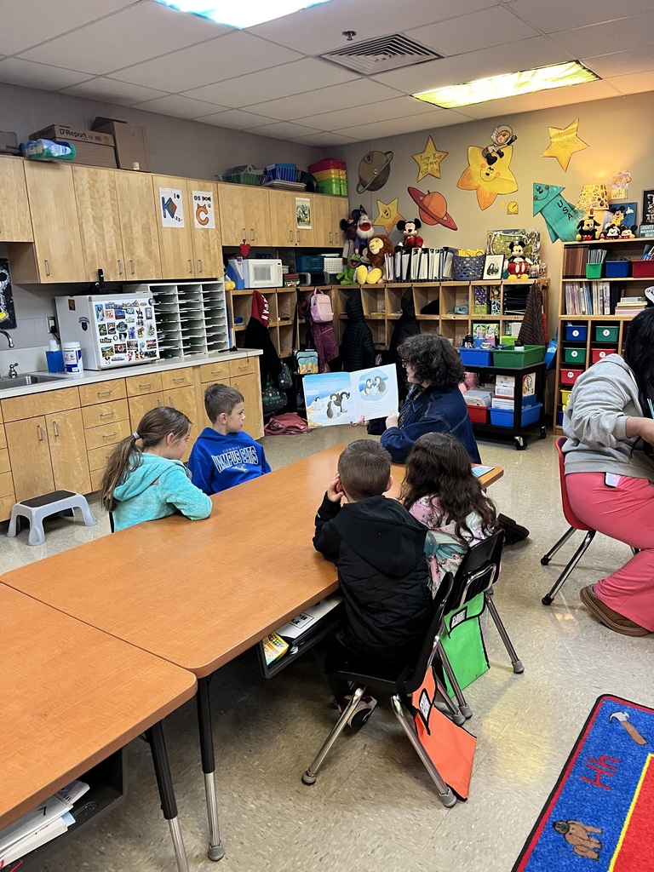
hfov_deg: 53.1
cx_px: 327
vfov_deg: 67.3
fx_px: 655
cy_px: 436
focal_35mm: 26
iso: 250
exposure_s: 1/60
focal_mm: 5.1
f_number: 1.6
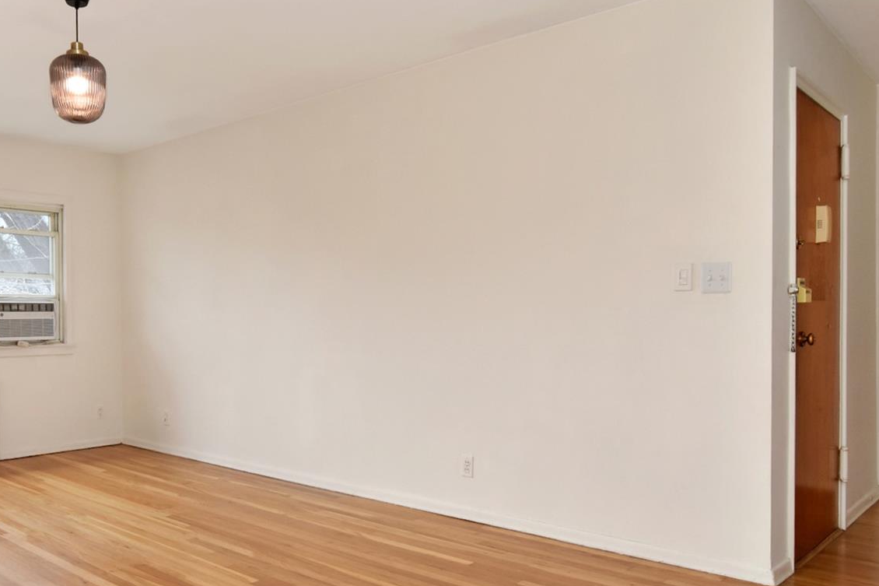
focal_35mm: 30
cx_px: 290
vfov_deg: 43.6
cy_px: 340
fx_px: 730
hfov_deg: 60.6
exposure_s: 1/60
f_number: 9
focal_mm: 11
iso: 640
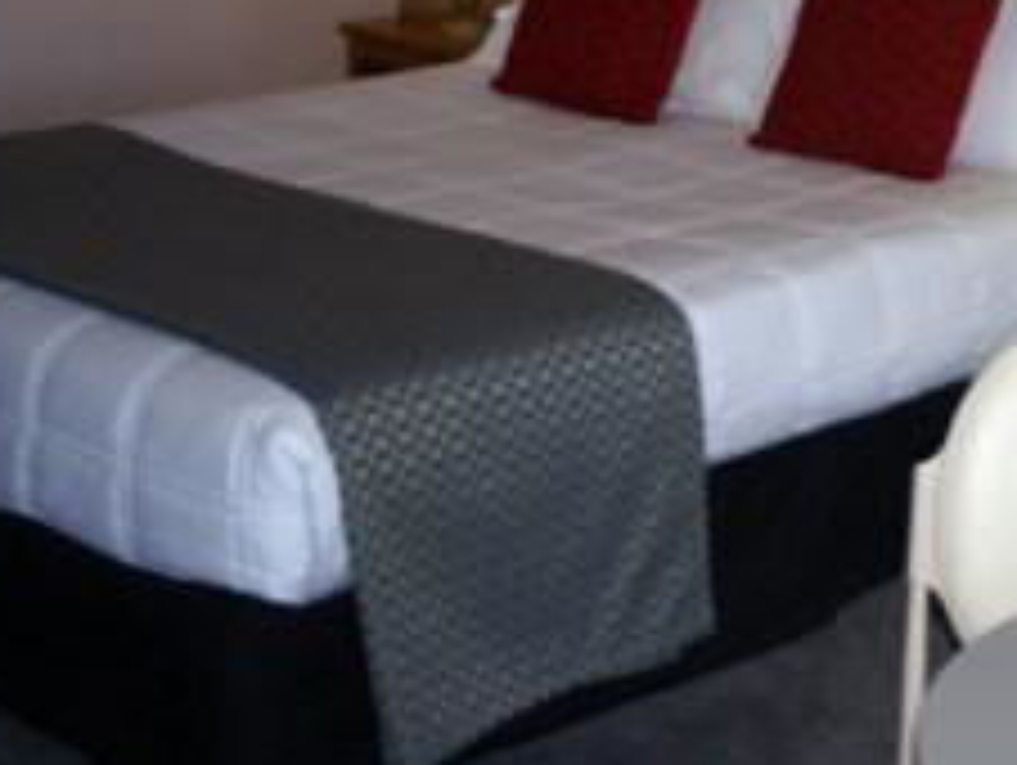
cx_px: 945
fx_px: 2353
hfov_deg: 23.6
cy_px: 122
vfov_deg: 18.3
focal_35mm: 80
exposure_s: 1/80
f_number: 3.5
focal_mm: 28
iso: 400
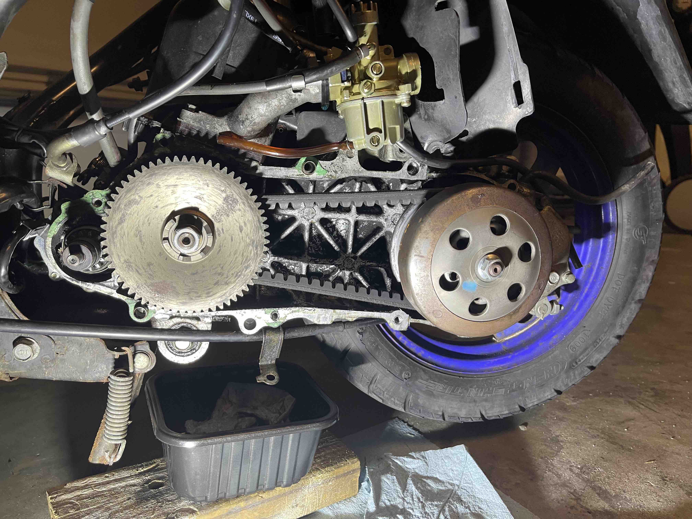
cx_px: 346
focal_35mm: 26
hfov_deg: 67.3
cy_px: 260
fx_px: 520
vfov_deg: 53.1
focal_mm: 5.1
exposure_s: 1/60
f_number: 1.6
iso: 100
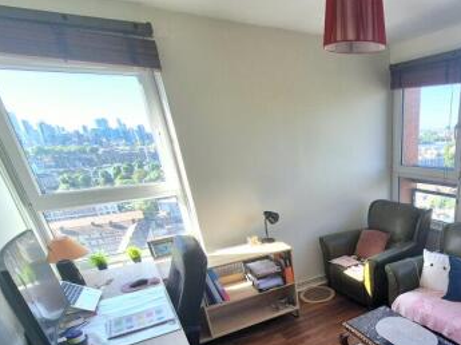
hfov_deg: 69.7
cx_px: 363
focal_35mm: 22
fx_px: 293
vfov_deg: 55.5
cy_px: 288
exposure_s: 1/476
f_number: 2.2
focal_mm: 2.2
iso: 50
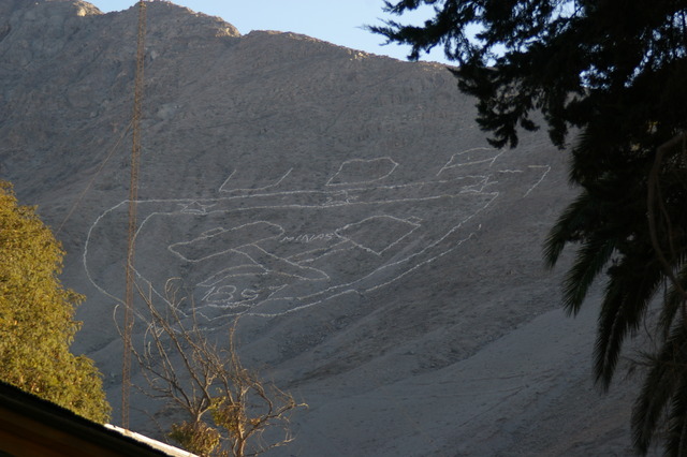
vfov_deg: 10.1
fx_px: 2575
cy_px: 228
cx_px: 344
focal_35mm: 135
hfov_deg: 15.2
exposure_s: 1/180
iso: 200
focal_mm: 90
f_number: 8
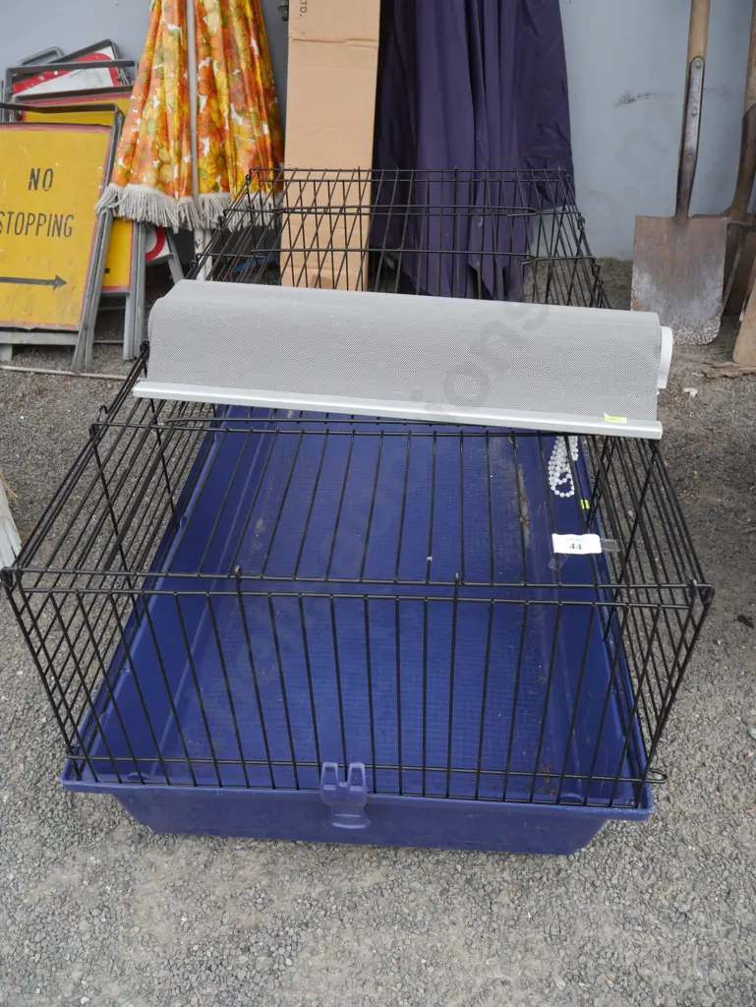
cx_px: 378
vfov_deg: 63.4
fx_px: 815
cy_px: 504
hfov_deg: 49.8
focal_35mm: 28
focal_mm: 14
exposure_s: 1/250
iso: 200
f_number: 5
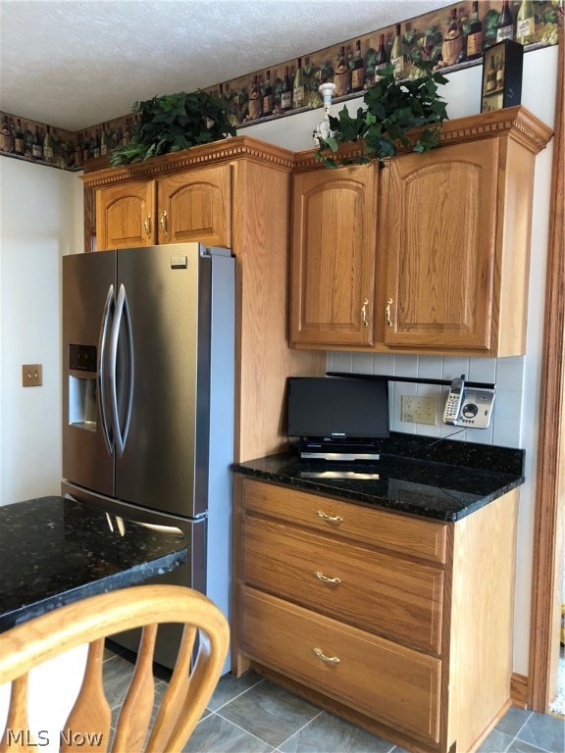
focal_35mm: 28
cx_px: 282
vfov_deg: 63.4
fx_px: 609
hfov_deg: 49.7
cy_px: 376
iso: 50
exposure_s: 1/15
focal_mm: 3.99
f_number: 1.8
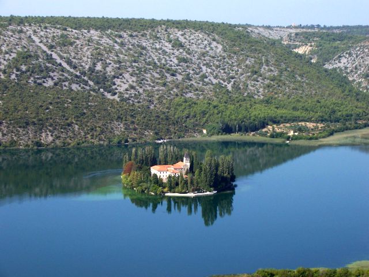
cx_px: 184
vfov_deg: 14.5
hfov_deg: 19.3
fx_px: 1087
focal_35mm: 102
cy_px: 138
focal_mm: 16.8
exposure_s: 1/500
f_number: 4.6
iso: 80
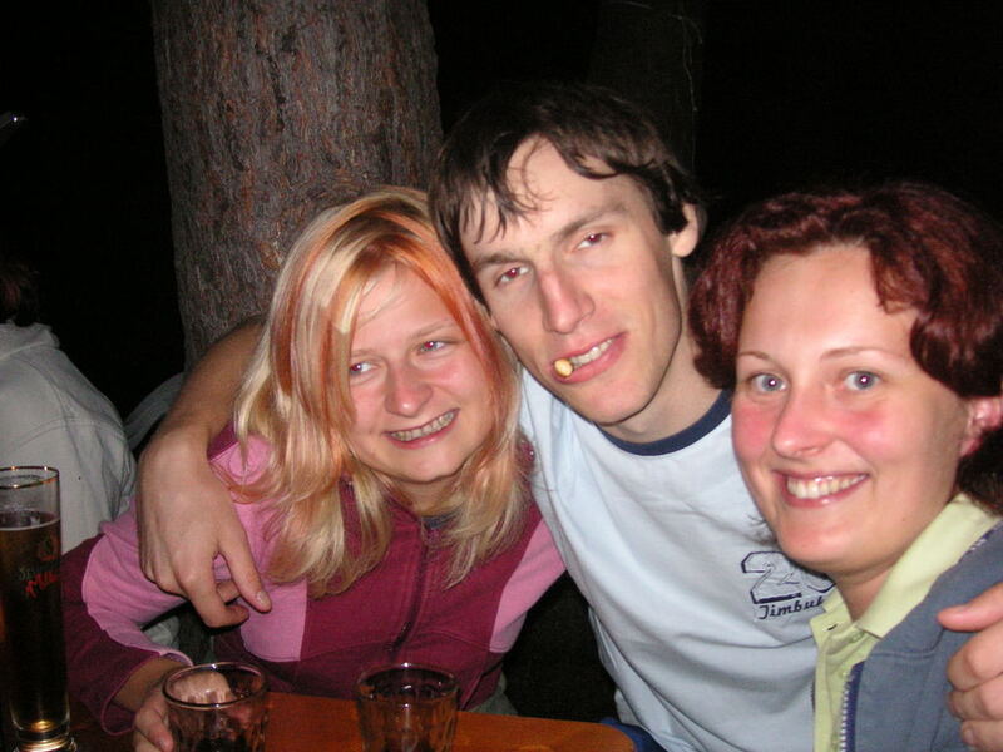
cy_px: 376
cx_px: 502
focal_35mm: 37
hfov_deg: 50.1
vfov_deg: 38.7
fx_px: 1072
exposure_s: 1/45
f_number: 2.8
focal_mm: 6.1
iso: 160
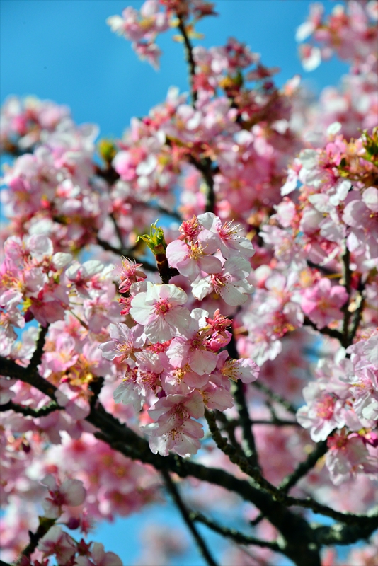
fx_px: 4721
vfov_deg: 6.9
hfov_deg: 4.6
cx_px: 189
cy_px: 283
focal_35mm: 300
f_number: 14
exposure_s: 1/1250
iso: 800
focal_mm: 300
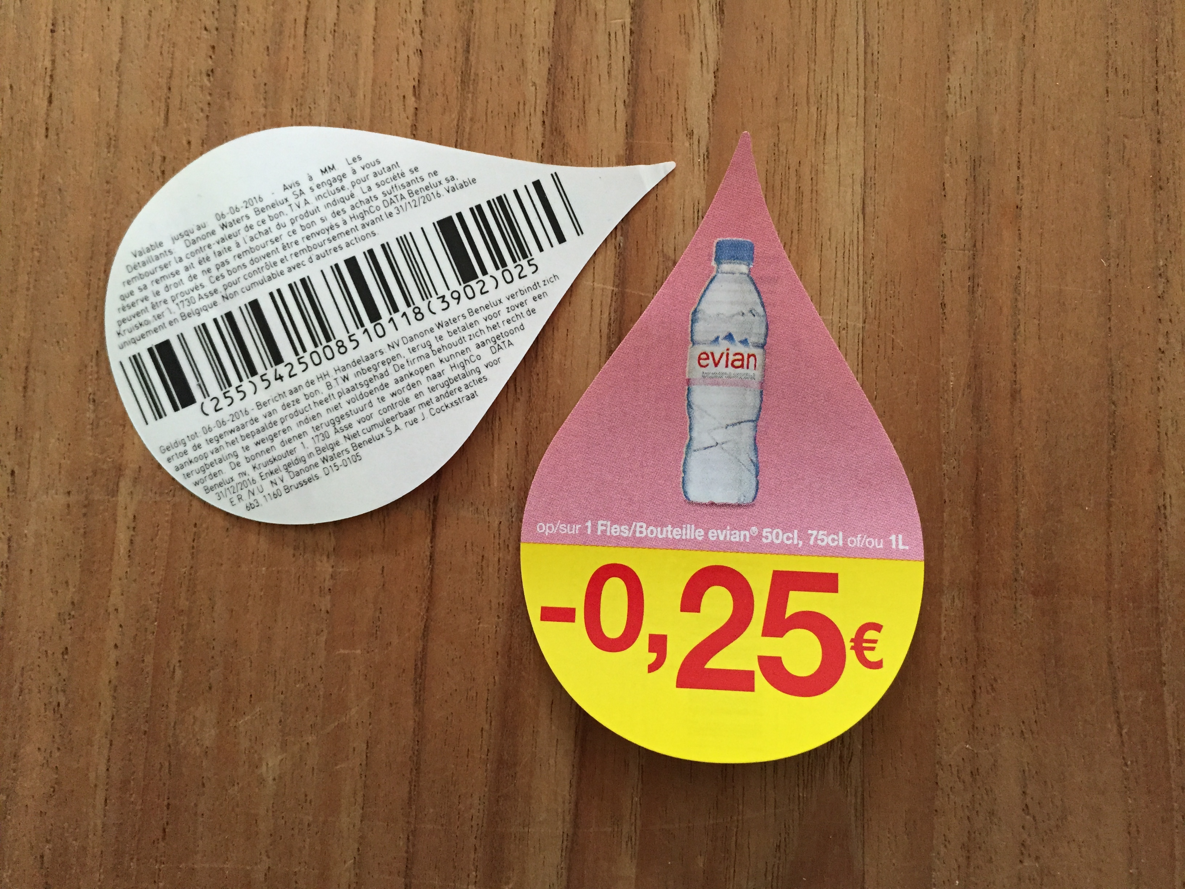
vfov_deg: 48.2
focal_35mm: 29
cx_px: 592
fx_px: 993
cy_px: 444
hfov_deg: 61.7
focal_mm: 4.15
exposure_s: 1/30
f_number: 2.2
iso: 200
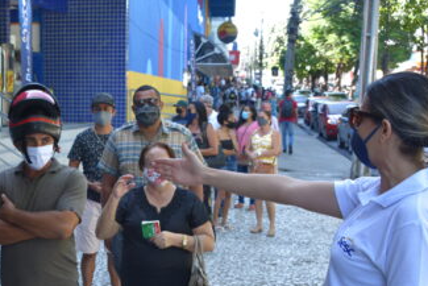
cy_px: 234
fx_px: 797
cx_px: 103
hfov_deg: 29.6
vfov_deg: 20.1
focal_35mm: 67
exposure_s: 1/160
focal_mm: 32
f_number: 6.3
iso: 640
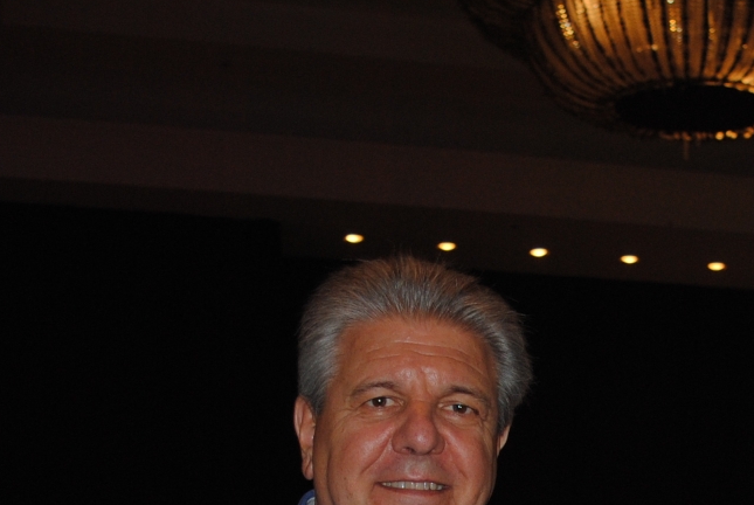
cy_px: 756
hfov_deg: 19.4
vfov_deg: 12.6
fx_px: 2171
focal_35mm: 104
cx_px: 665
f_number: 3.8
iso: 200
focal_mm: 23
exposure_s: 1/60
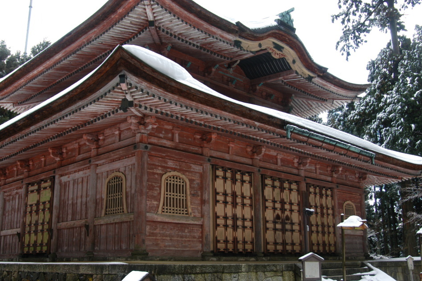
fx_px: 457
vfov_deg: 34.2
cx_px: 221
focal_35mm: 39
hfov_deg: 49.6
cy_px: 151
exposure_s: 1/125
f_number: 5.6
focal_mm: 24
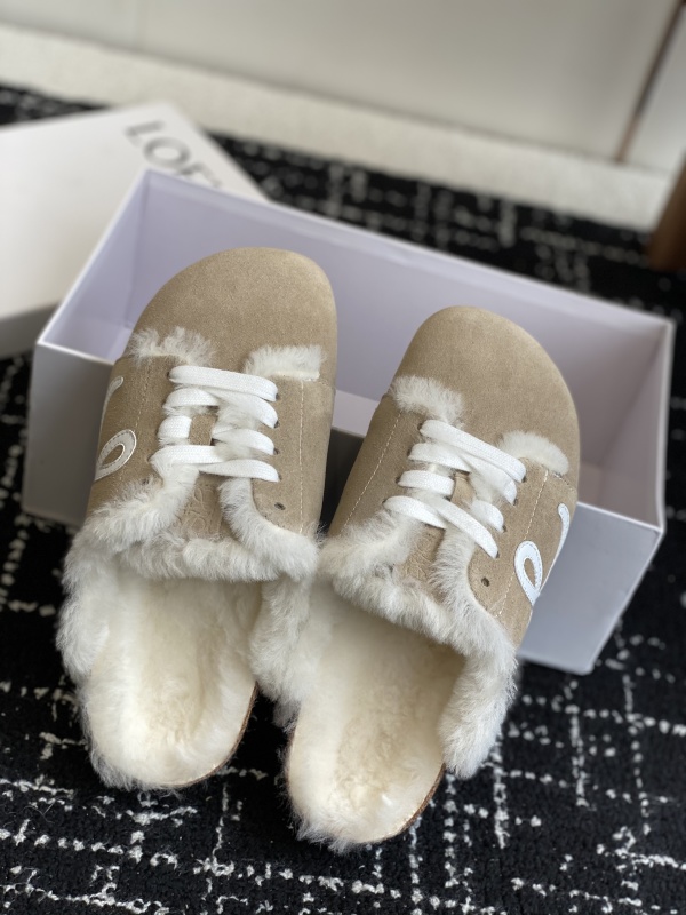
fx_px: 1374
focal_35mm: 52
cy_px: 458
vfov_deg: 36.8
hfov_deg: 28.0
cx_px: 343
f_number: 2
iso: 20
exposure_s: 1/184
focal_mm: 6
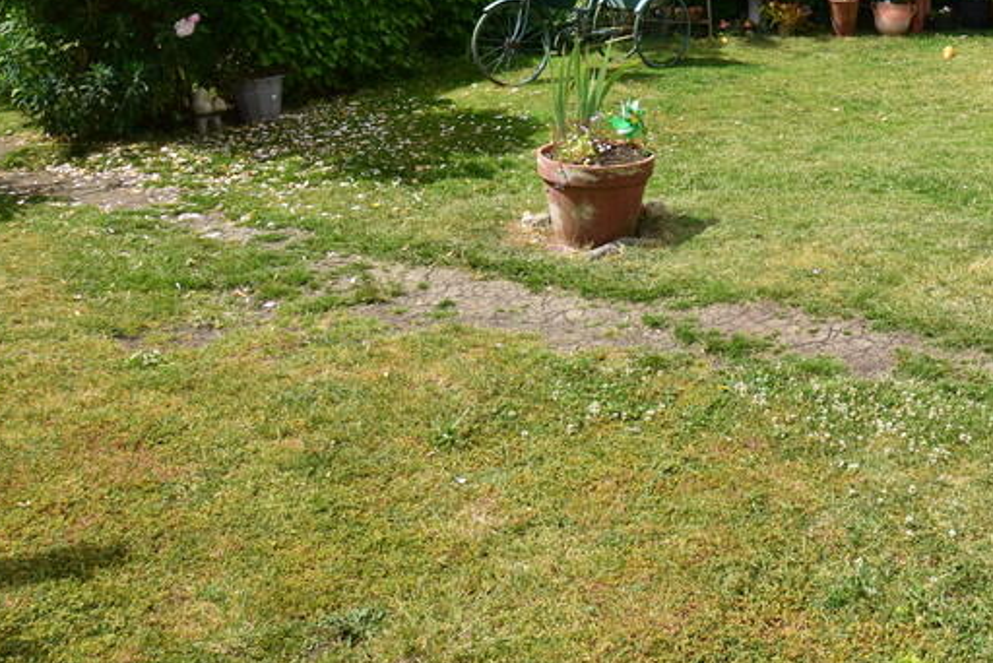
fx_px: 1159
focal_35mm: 42
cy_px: 44
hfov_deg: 43.4
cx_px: 844
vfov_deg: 30.3
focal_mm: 14
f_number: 11
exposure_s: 1/500
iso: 400
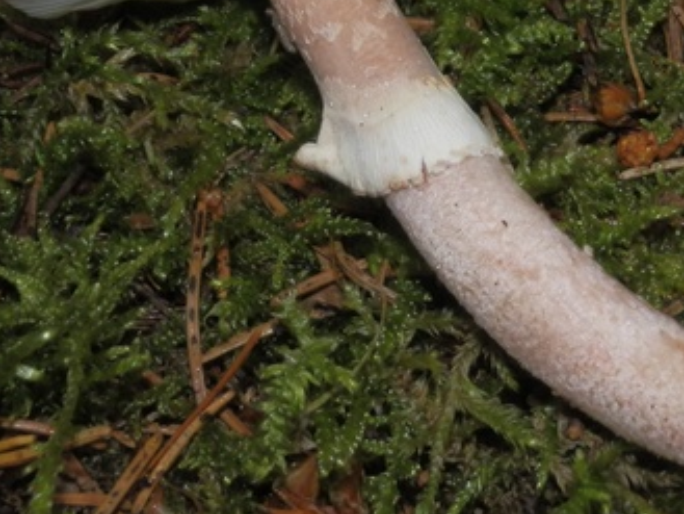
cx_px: 563
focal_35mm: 90
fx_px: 1779
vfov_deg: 16.4
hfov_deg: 21.5
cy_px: 148
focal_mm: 6.7
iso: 80
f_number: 9.9
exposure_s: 1/40
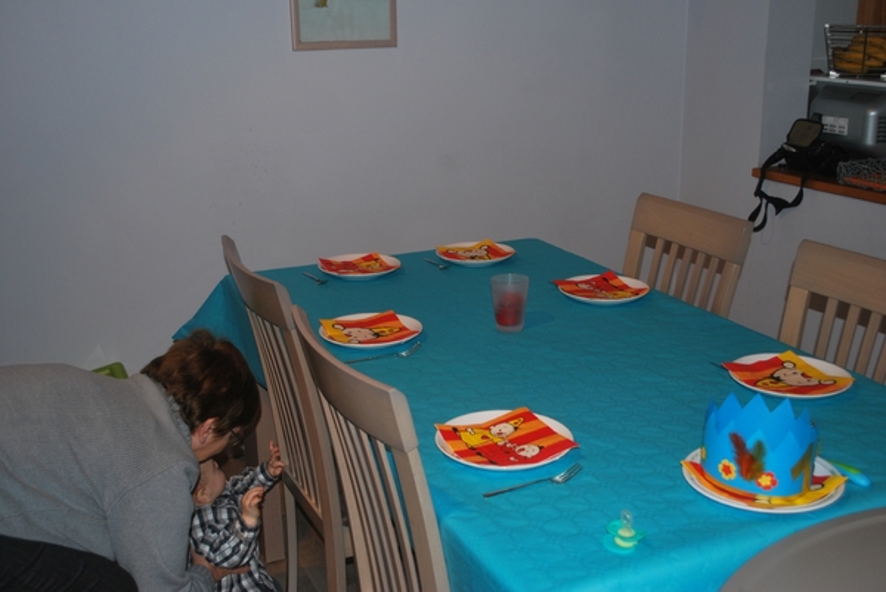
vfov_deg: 34.3
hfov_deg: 49.5
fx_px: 960
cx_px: 443
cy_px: 296
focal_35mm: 39
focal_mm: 26
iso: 200
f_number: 4.5
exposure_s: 1/60
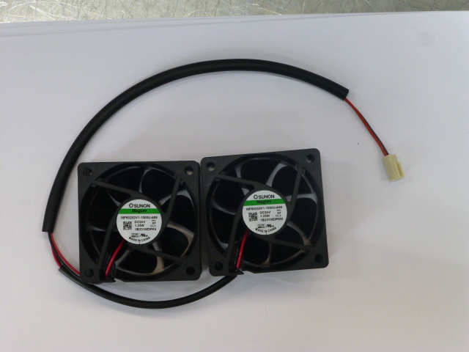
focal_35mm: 79
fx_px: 1070
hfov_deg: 24.7
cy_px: 176
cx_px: 234
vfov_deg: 18.7
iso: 320
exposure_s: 1/60
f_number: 5.1
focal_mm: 14.2
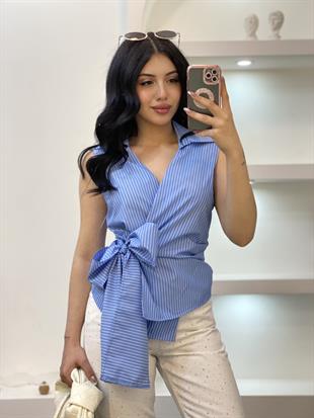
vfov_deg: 36.8
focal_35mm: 52
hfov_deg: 28.0
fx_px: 629
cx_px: 157
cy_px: 209
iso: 80
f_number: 2
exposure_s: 1/100
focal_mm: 6
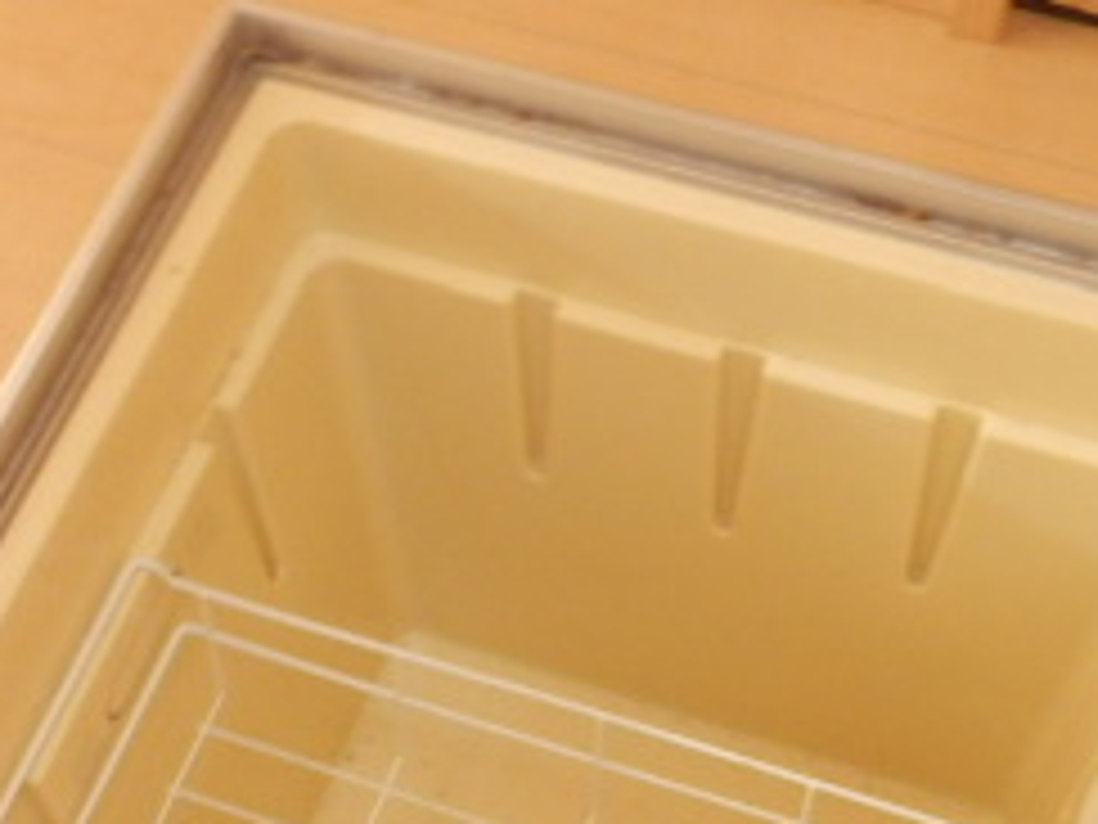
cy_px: 829
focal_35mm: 63
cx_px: 495
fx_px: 1998
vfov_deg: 22.4
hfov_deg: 30.7
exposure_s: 1/13
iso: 400
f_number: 3
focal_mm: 4.2
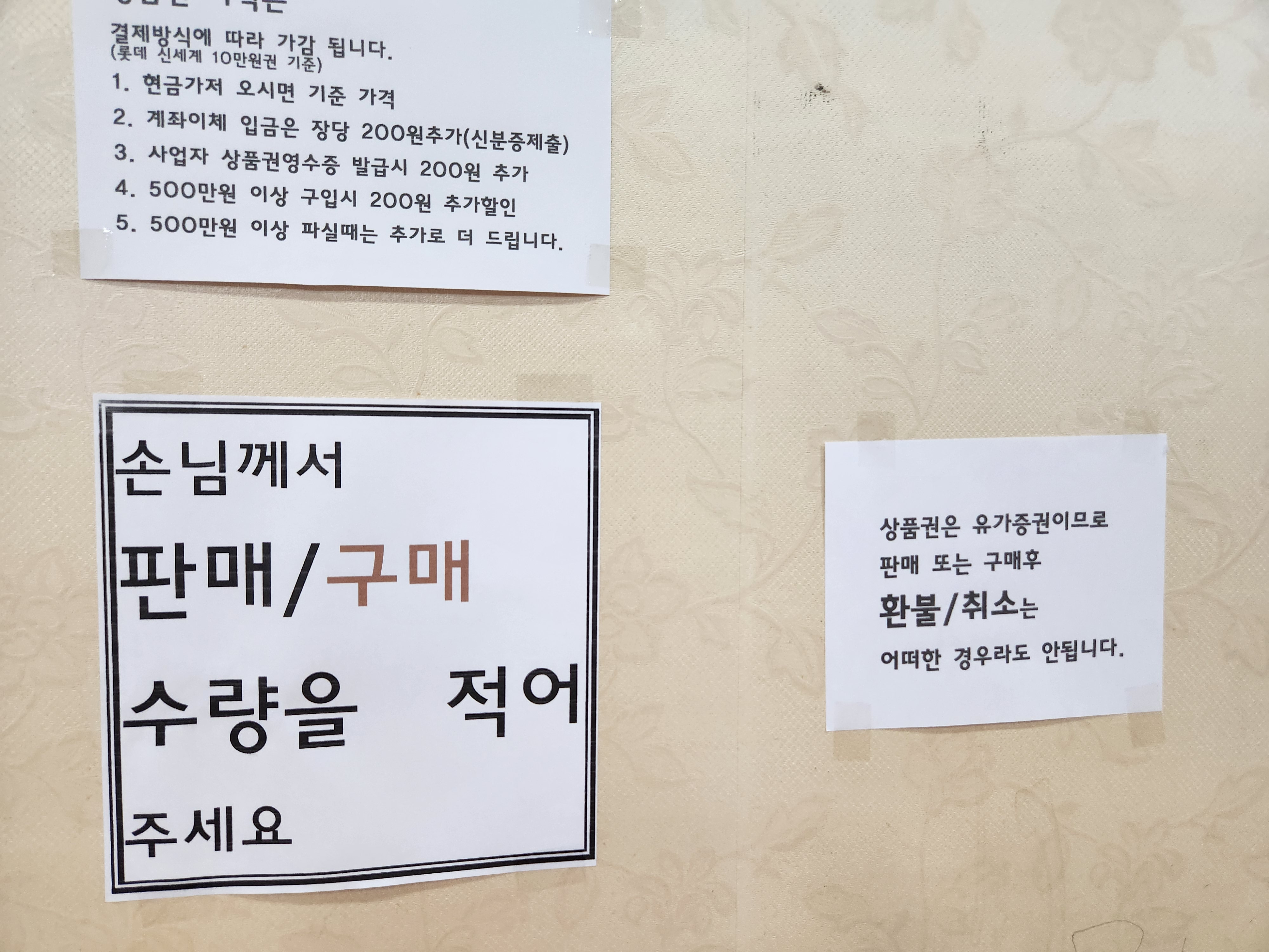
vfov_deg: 58.9
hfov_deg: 73.9
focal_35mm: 23
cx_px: 634
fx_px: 843
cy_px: 476
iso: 200
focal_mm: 5.4
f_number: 1.8
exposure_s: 1/120
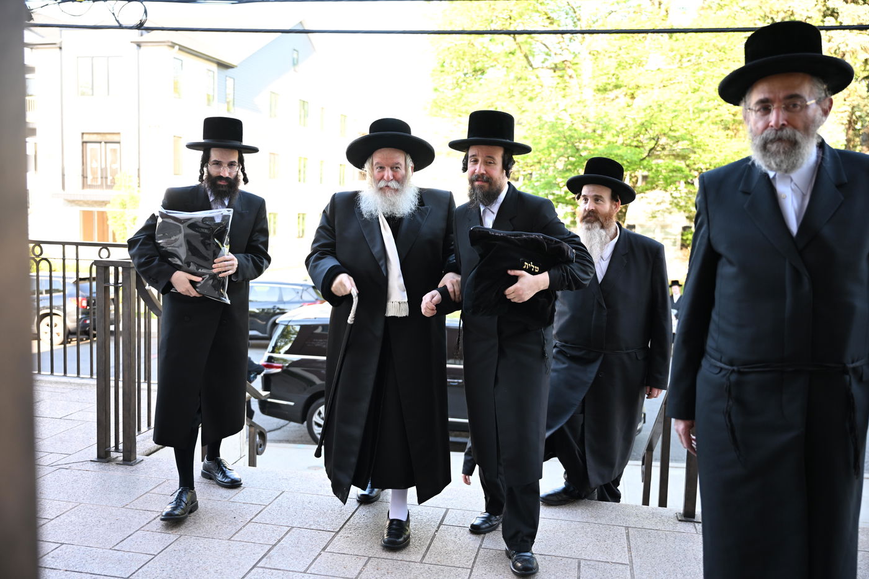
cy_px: 290
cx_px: 434
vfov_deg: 40.5
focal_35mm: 32
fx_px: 784
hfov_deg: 58.0
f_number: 2.8
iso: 250
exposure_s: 1/160
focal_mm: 32.5
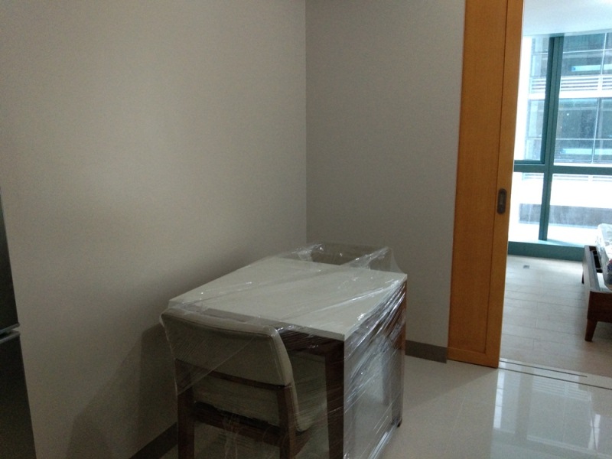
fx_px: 548
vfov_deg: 45.4
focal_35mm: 31
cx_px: 306
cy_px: 230
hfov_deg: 58.4
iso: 400
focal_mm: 3.69
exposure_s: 1/25
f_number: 2.2
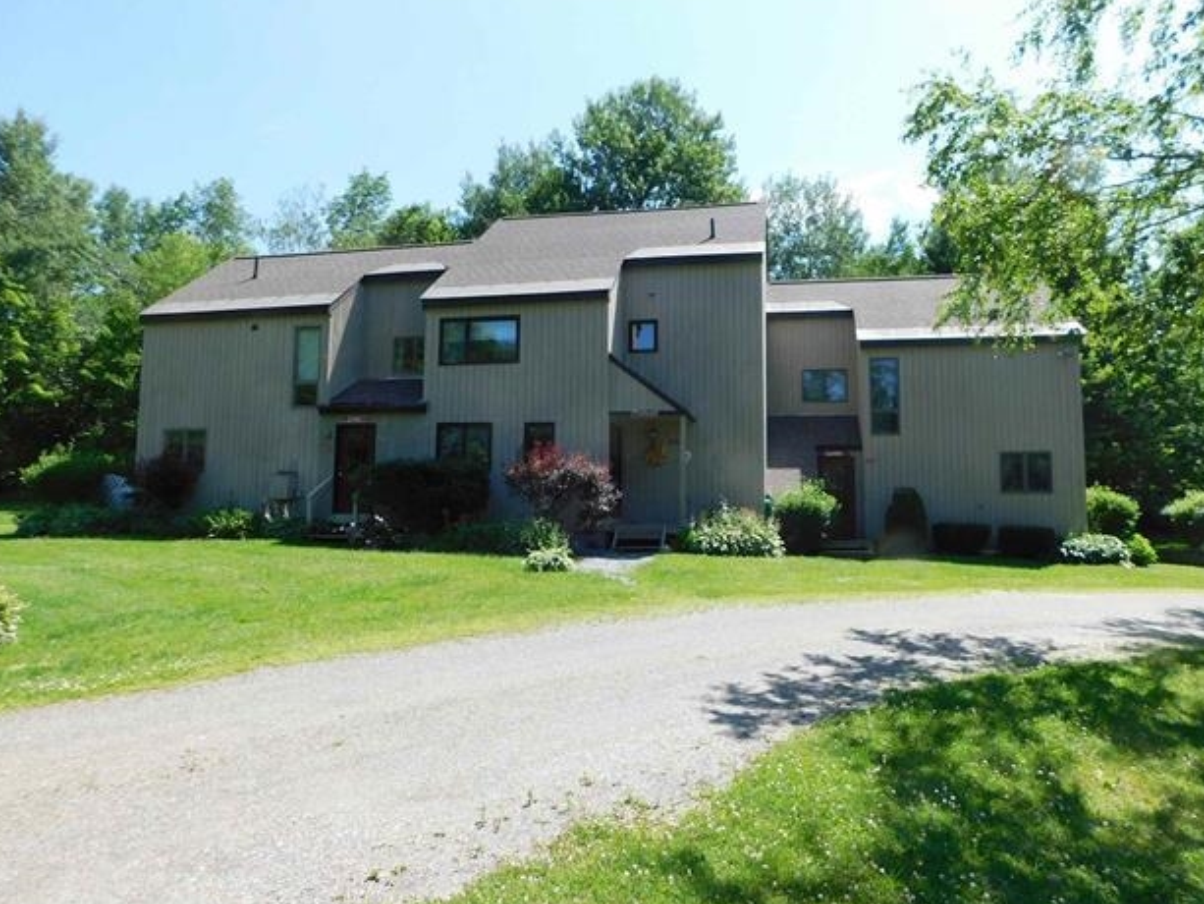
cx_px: 615
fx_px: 835
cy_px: 454
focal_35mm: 24
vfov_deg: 56.8
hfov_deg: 71.6
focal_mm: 4
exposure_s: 1/800
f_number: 3
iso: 125
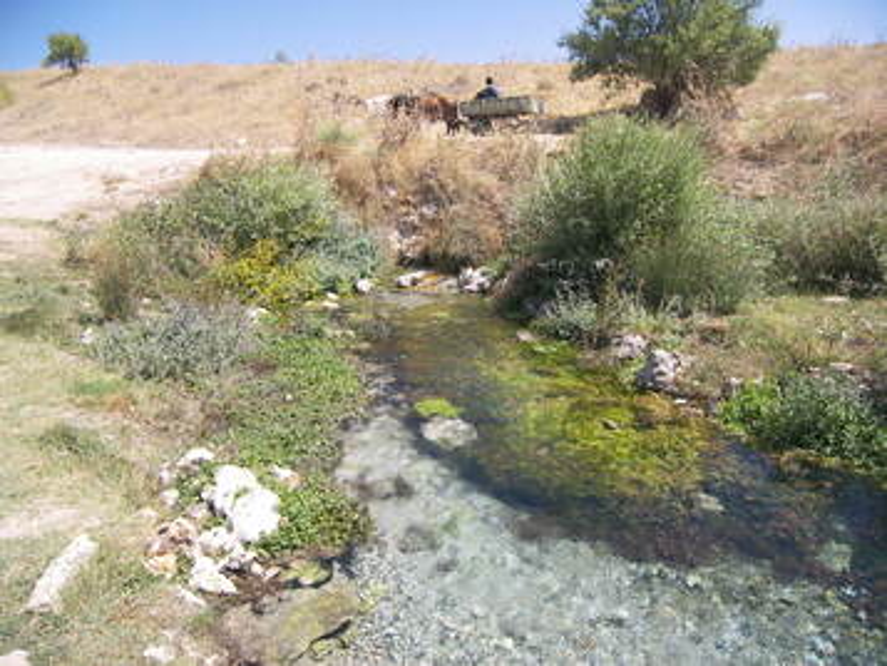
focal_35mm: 24
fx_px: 615
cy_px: 333
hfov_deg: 71.6
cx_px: 444
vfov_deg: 56.8
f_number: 2.8
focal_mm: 5
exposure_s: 1/500
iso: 50
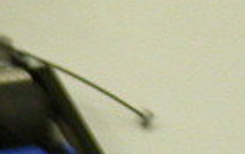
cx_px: -268
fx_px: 5798
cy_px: 89
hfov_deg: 2.4
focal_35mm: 868
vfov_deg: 1.5
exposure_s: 1/12.4
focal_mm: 23.1
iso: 100
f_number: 4.2
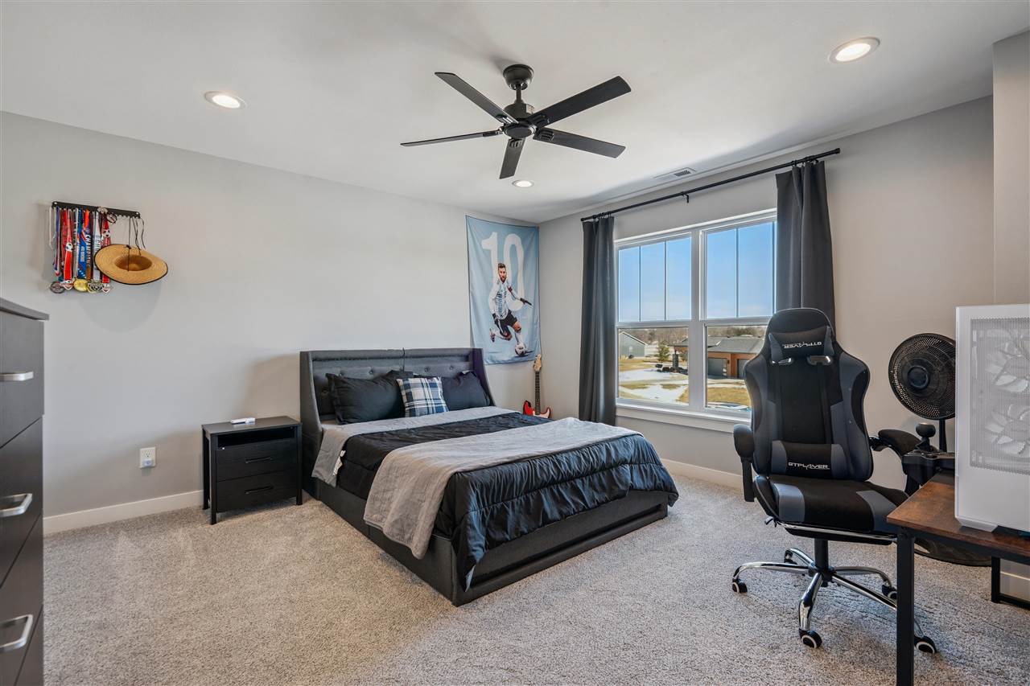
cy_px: 343
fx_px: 458
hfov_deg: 96.7
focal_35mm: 16
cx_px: 515
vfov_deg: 73.7
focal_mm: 16
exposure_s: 1/25
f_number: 9
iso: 400
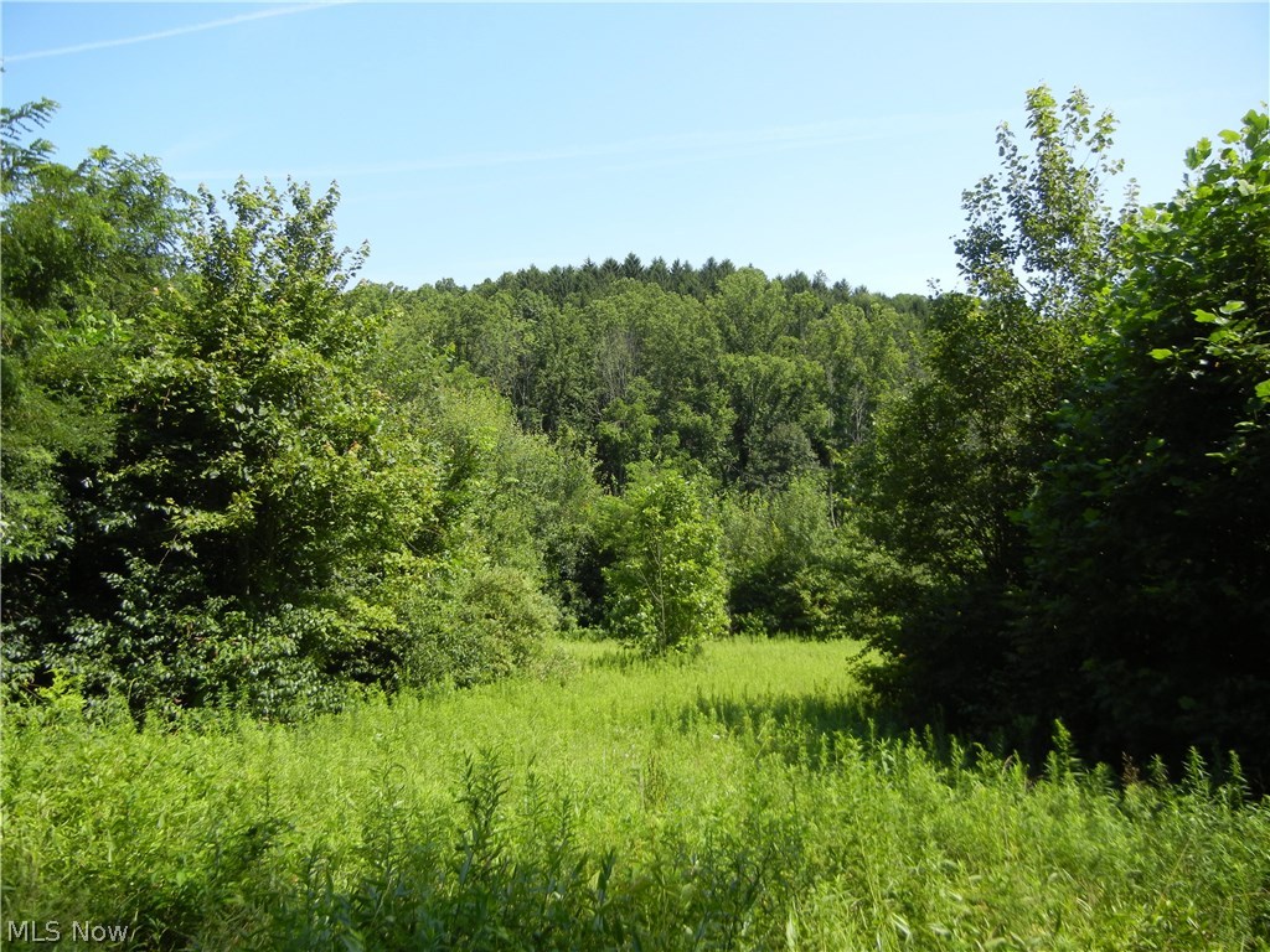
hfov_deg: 60.0
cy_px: 476
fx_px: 1101
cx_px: 635
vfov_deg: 46.8
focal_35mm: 30
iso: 160
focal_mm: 5.4
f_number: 3.5
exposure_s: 1/733
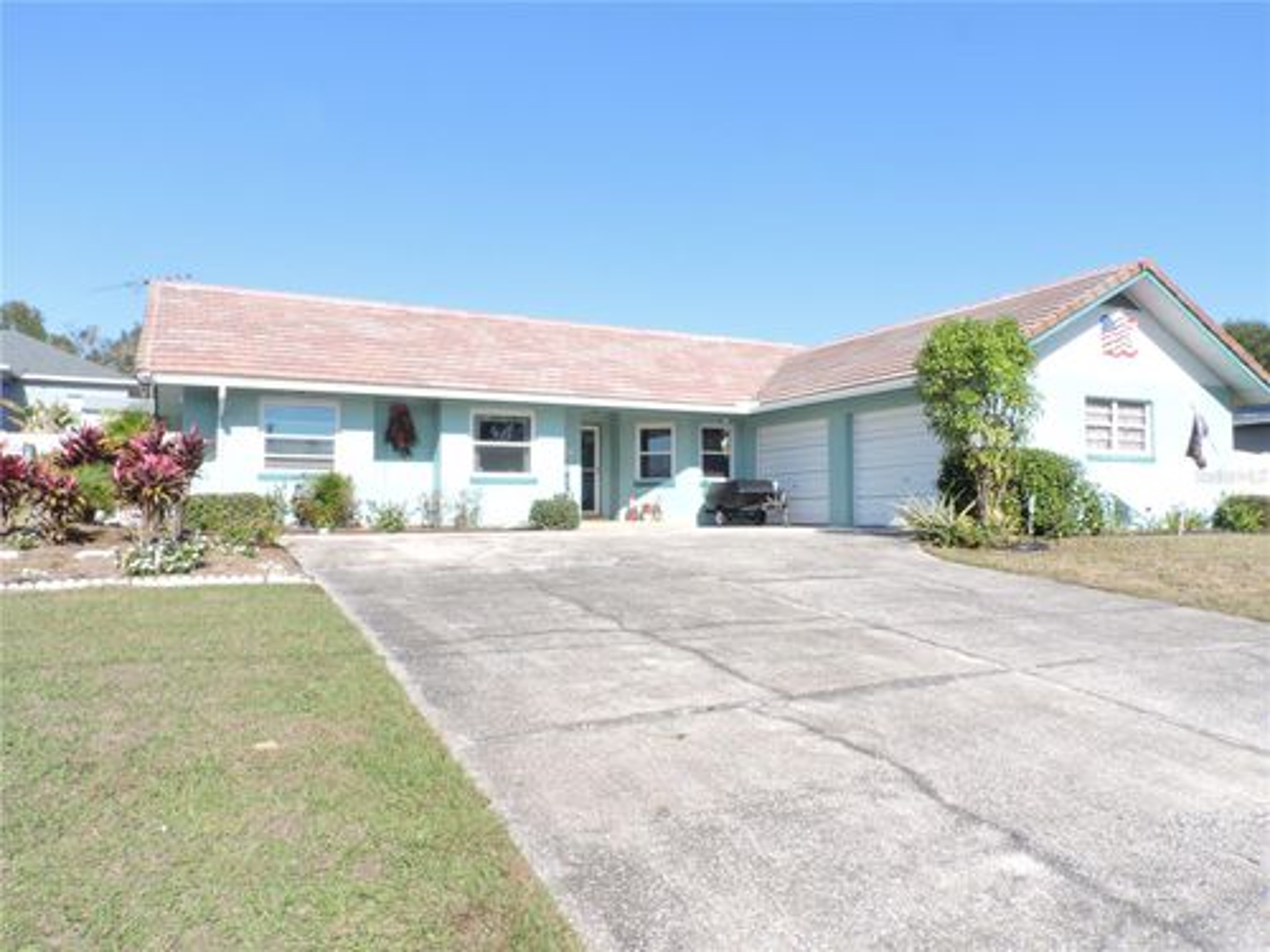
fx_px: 881
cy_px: 476
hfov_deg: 71.6
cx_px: 635
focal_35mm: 24
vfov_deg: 56.8
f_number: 8.3
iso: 100
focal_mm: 4.3
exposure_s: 1/100
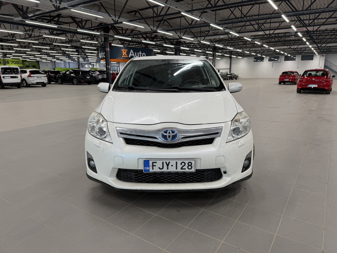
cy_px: 126
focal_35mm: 24
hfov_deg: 71.6
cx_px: 168
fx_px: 234
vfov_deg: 56.8
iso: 100
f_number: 1.78
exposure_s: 1/121
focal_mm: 6.76
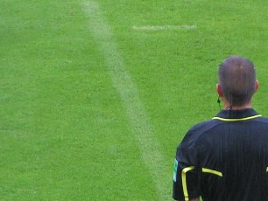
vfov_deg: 3.6
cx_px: 330
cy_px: 228
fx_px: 3177
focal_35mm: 410
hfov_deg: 4.8
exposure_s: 1/60
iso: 200
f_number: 3.5
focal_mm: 24
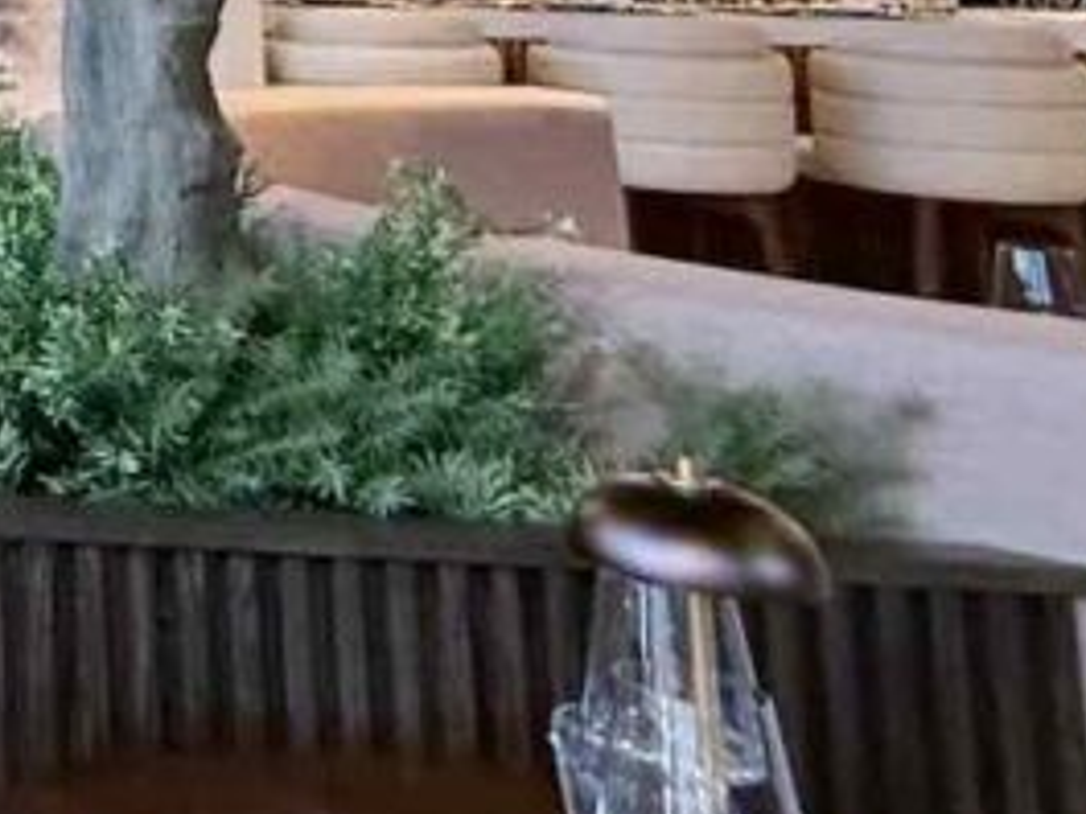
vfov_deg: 20.7
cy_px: -345
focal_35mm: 62
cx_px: -926
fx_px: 1945
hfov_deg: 20.5
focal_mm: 2.22
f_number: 2.2
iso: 400
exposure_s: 1/60
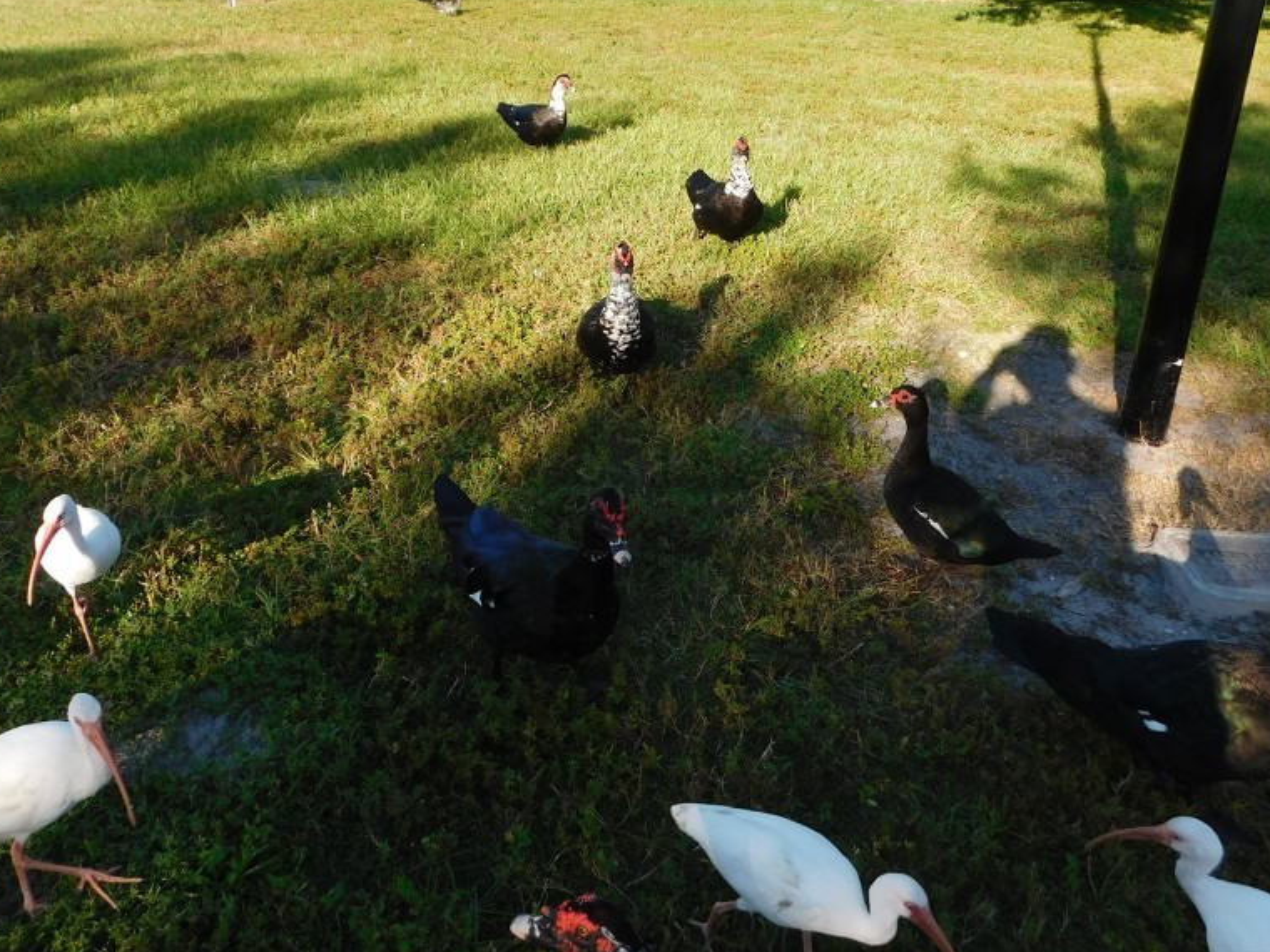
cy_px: 314
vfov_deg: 44.7
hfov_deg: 58.3
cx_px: 617
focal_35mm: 31
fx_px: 1137
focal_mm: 4
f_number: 3
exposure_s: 1/640
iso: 125
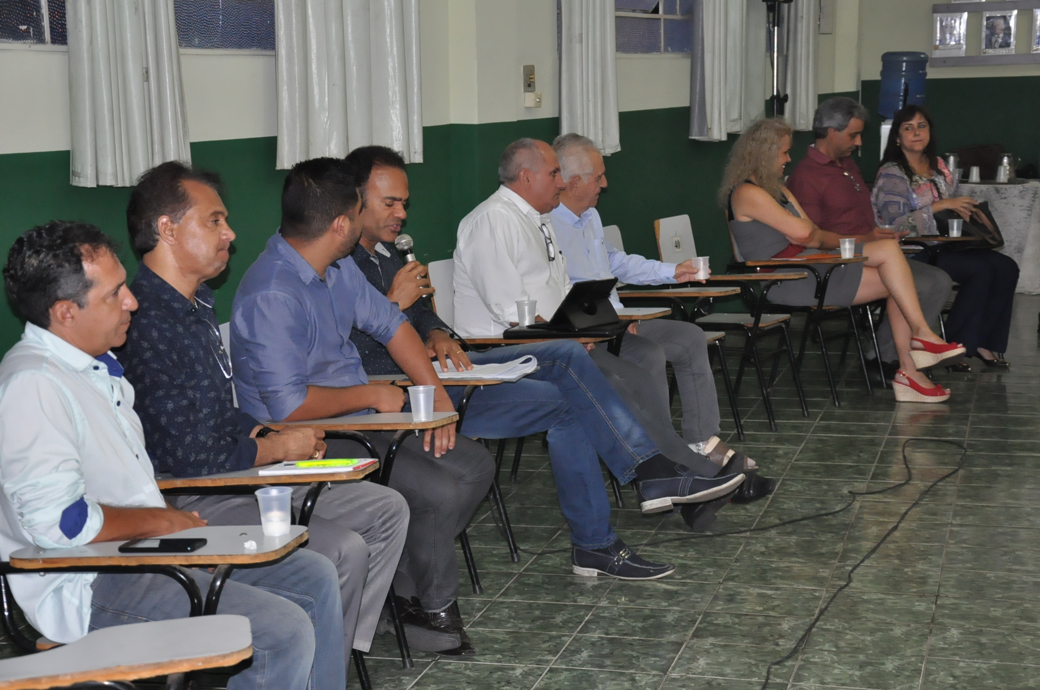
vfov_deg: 18.9
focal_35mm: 72
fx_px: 2077
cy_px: 345
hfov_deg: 28.1
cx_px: 520
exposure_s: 1/60
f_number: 5
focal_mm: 48
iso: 2000
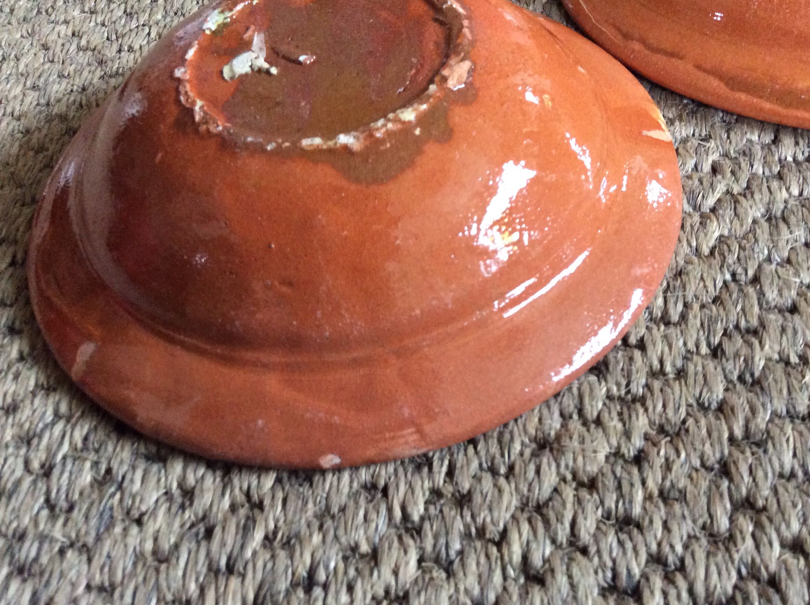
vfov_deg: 40.6
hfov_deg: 52.7
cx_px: 416
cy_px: 299
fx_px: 818
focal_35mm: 35
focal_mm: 3.3
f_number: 2.4
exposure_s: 1/20
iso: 320
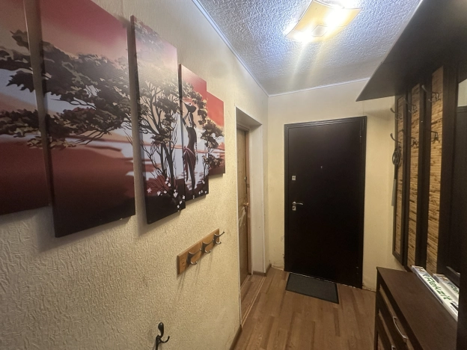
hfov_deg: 102.1
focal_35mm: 14
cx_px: 234
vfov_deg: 85.7
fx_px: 189
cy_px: 175
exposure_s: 1/60
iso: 800
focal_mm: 2.22
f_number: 2.2
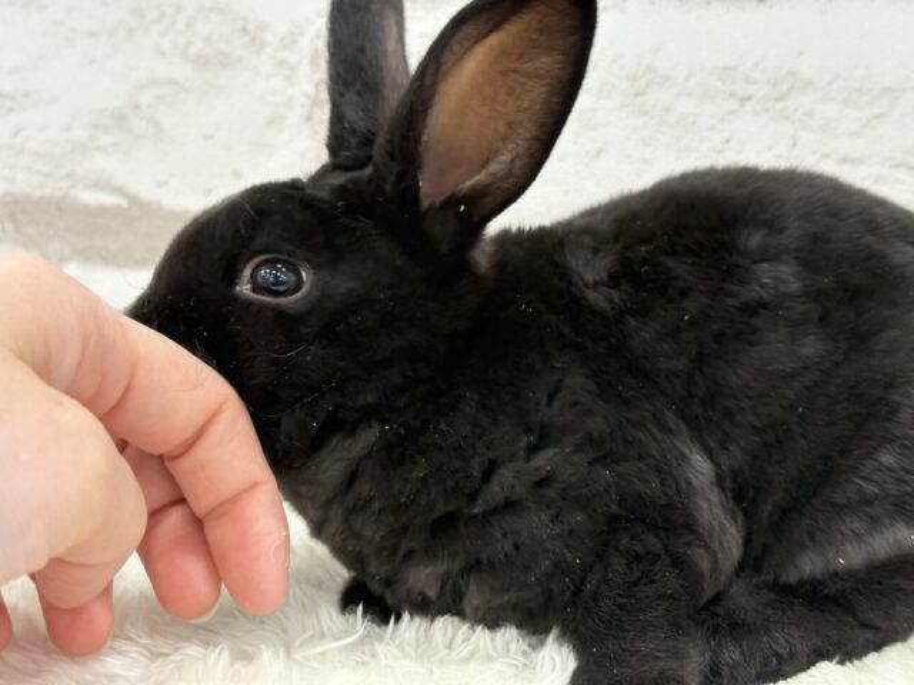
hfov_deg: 36.8
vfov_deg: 28.0
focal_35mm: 52
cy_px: 342
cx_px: 457
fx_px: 1373
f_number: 1.6
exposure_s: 1/33
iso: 125
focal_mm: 5.96
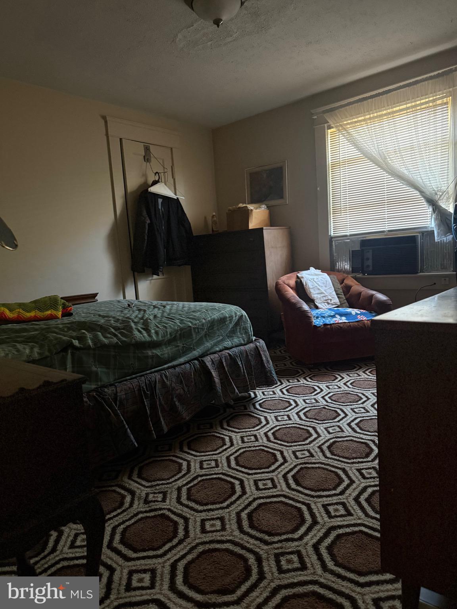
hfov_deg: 56.8
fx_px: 422
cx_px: 228
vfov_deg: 71.6
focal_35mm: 24
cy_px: 304
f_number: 1.78
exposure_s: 1/30
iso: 1000
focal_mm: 6.76
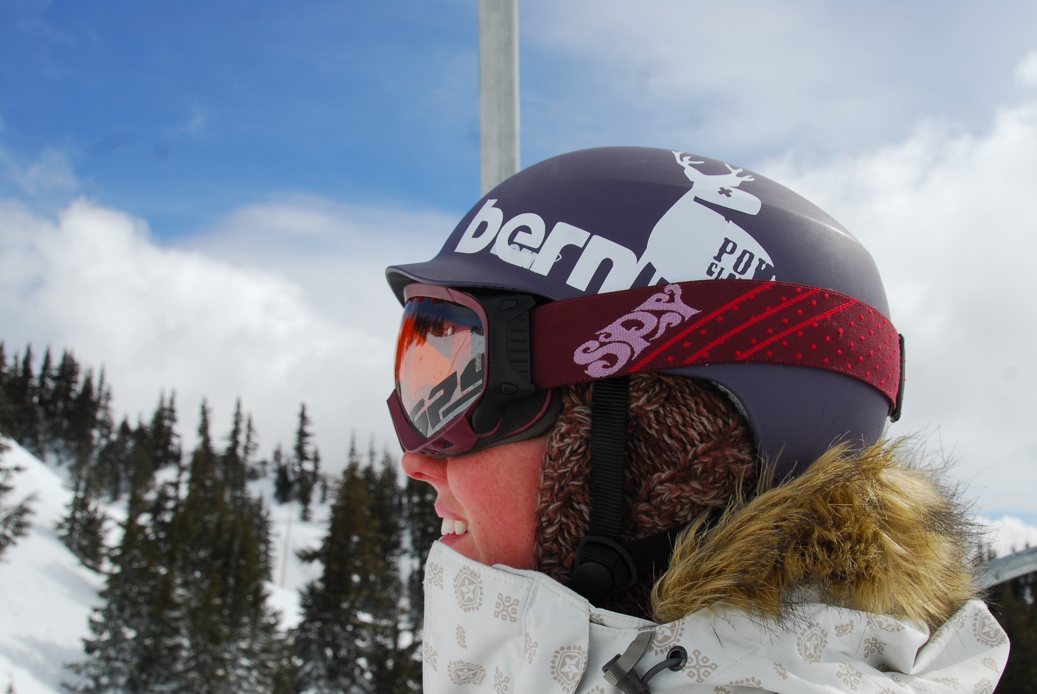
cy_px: 410
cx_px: 581
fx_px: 1125
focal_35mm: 39
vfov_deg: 34.2
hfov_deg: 49.4
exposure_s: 1/320
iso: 125
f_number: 9
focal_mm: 22
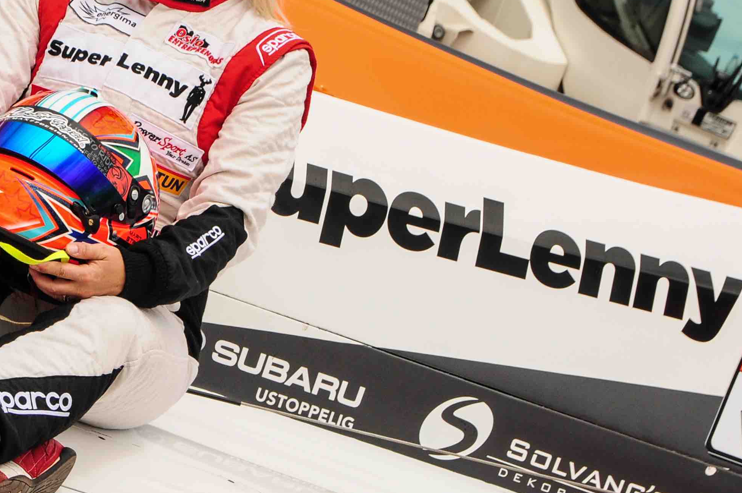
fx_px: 2574
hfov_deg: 16.3
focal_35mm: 125
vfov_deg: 10.9
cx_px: 169
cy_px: 231
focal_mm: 38
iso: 200
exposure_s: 1/800
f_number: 6.3
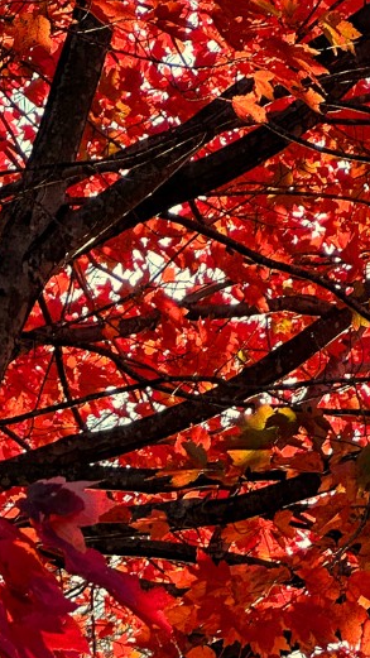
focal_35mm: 232
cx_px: 28
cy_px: 892
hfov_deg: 5.2
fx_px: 4047
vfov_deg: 9.1
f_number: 2.8
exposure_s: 1/99
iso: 40
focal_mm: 9
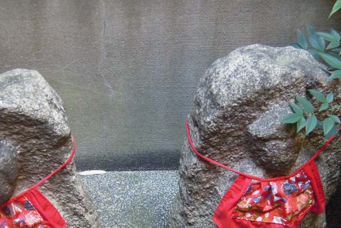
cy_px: 162
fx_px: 635
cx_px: 145
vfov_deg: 20.2
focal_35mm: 67
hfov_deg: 30.0
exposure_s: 1/20
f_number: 3.7
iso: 400
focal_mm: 9
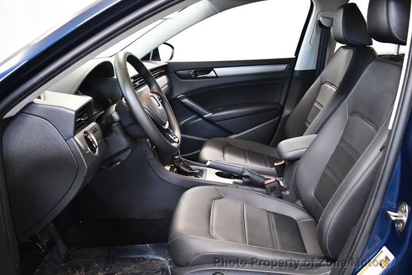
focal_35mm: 36
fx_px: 412
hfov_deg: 53.1
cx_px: 206
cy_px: 138
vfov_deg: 36.9
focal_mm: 18
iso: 3200
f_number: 3.5
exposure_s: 1/100
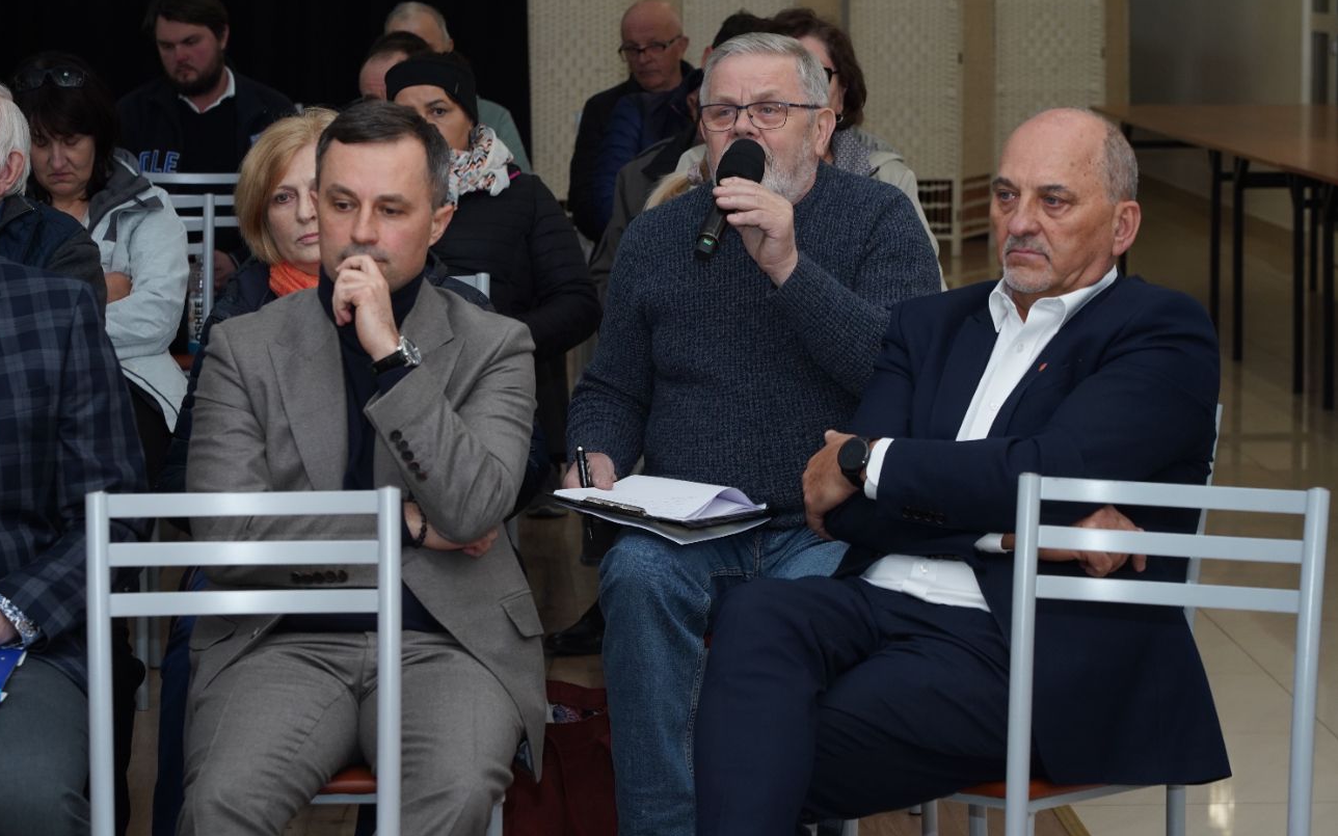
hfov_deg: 19.3
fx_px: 3938
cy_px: 390
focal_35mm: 108
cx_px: 664
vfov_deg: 12.1
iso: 1250
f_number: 8
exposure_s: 1/100
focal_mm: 105
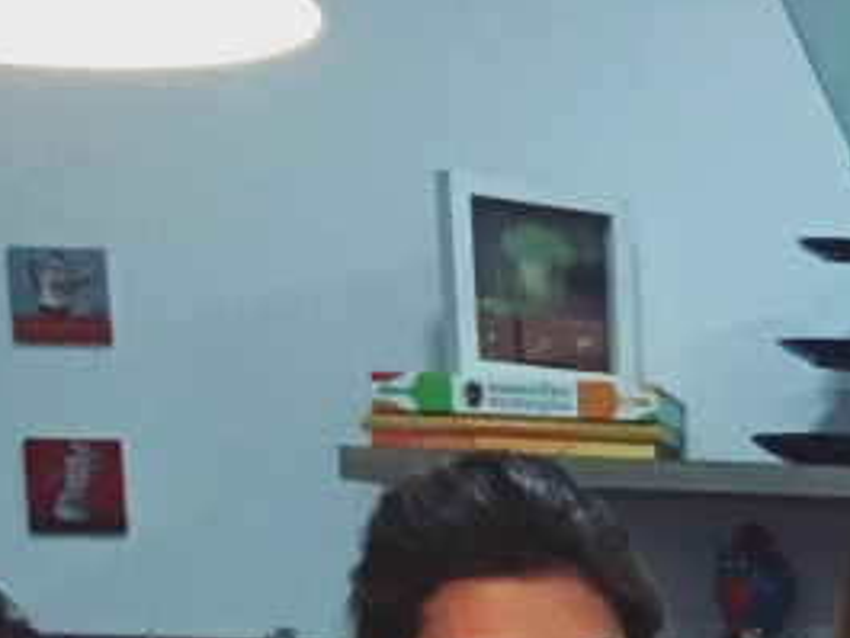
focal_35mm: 112
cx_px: 1501
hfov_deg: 15.3
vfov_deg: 12.0
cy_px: 1218
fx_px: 2751
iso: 200
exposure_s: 1/30
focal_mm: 4.15
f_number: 2.2
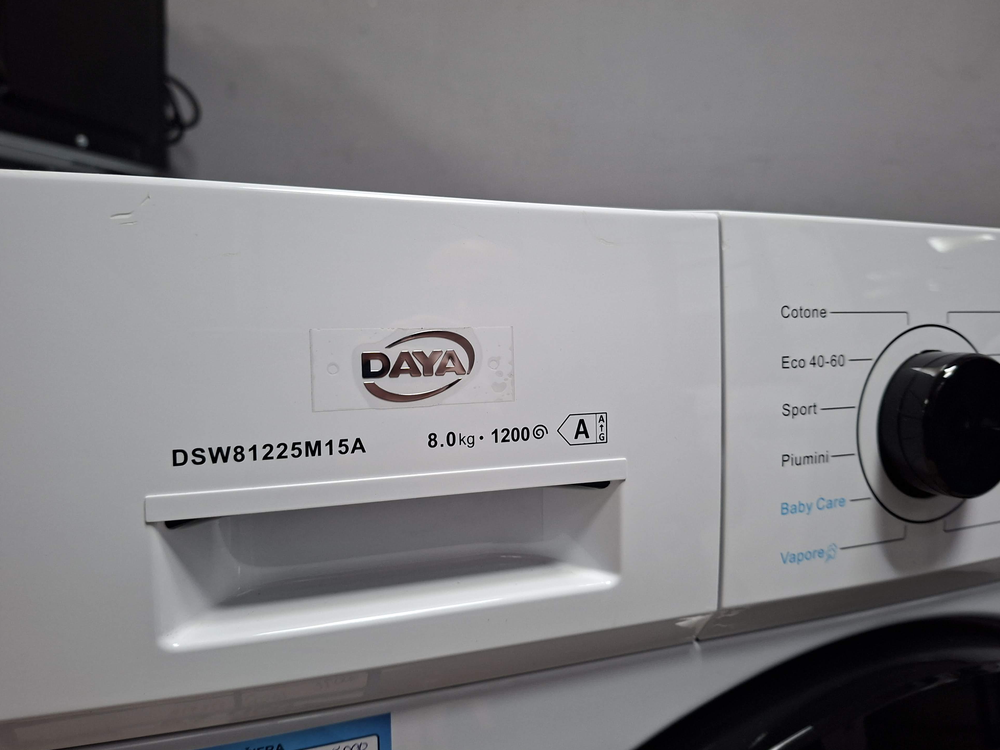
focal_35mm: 24
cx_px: 512
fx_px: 693
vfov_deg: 56.8
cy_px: 360
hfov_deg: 71.6
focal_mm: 5.54
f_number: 1.8
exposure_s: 1/50
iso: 320
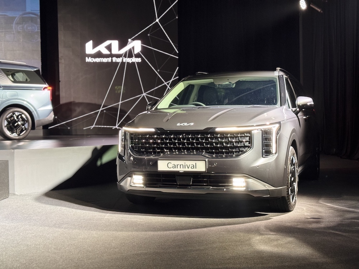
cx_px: 180
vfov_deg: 30.3
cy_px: 134
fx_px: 498
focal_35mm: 48
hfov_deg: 39.7
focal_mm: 6.76
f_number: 1.78
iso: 250
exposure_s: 1/41
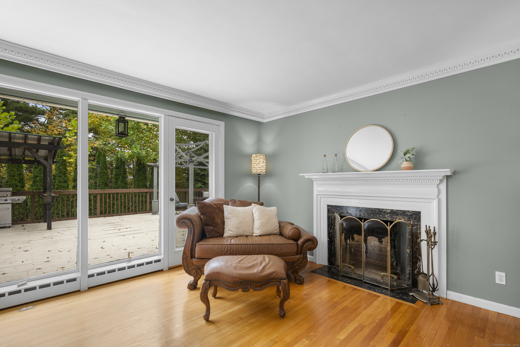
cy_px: 174
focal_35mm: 16
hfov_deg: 95.0
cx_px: 260
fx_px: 238
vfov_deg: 72.1
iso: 400
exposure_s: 1/15
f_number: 8
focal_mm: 16.5
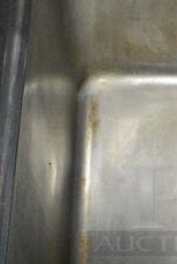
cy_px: 195
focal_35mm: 108
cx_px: 216
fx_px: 793
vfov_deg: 18.8
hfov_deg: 12.4
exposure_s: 1/320
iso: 6400
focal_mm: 18
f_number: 11
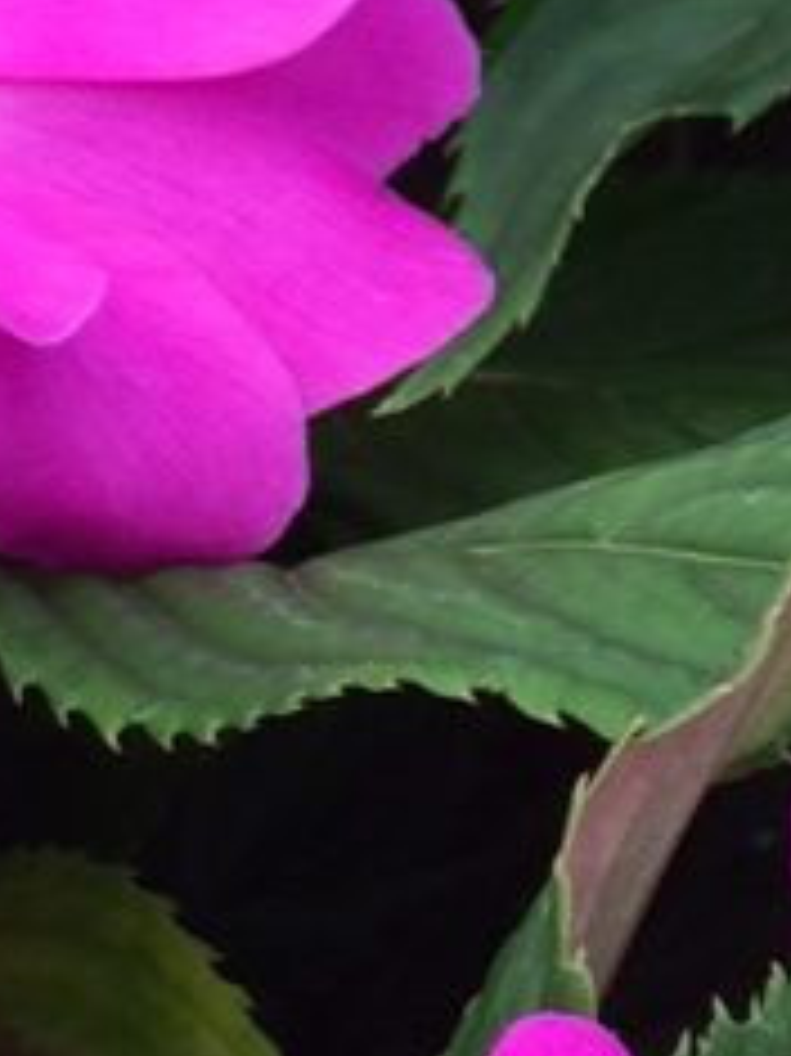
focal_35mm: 158
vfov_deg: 12.2
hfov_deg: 9.2
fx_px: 4818
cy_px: -238
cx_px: 1020
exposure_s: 1/360
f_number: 2.2
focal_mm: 4.15
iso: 32
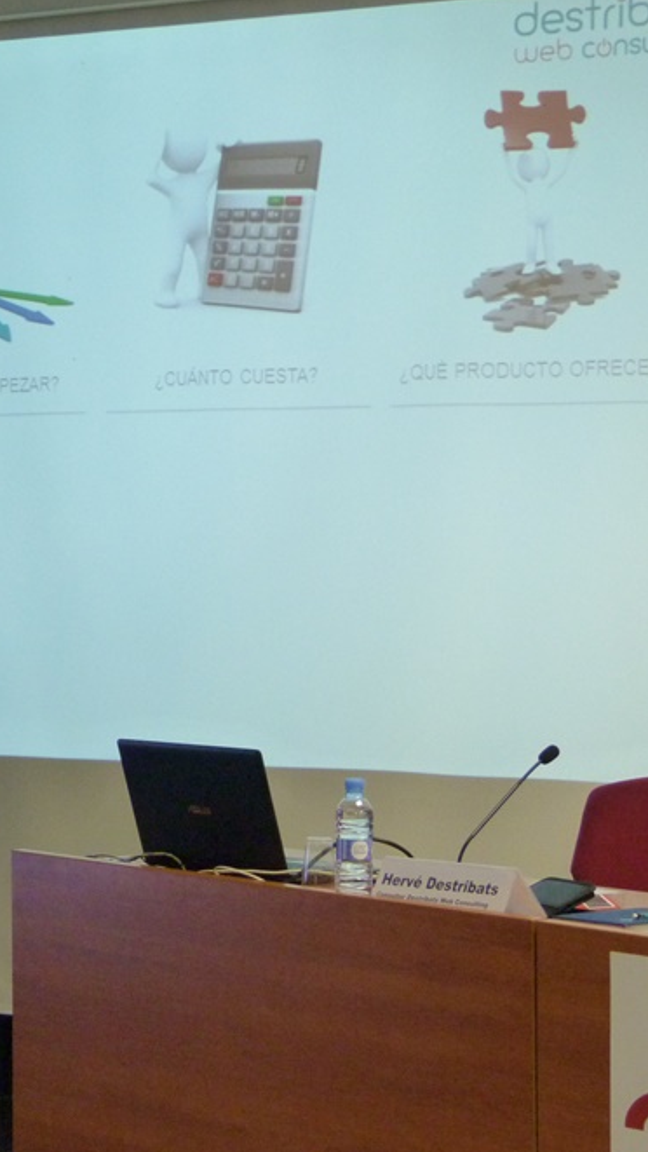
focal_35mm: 103
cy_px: 537
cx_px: -61
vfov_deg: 20.7
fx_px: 3145
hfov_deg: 11.6
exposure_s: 1/20
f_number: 3.3
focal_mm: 11
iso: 400
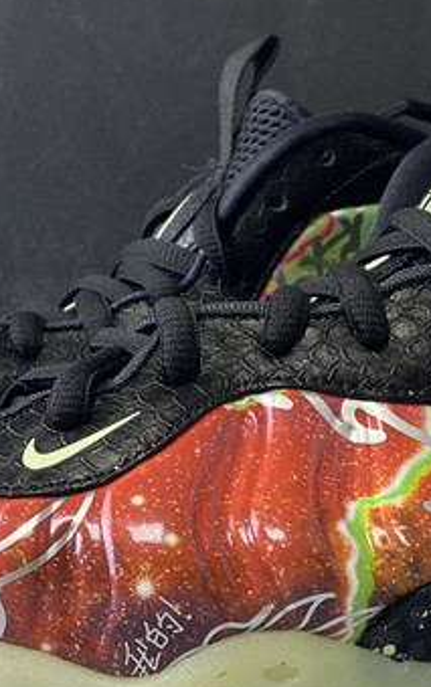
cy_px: 436
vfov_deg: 25.4
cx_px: 267
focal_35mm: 81
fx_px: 1520
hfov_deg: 16.1
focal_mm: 4.25
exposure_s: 1/50
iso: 80
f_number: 1.8
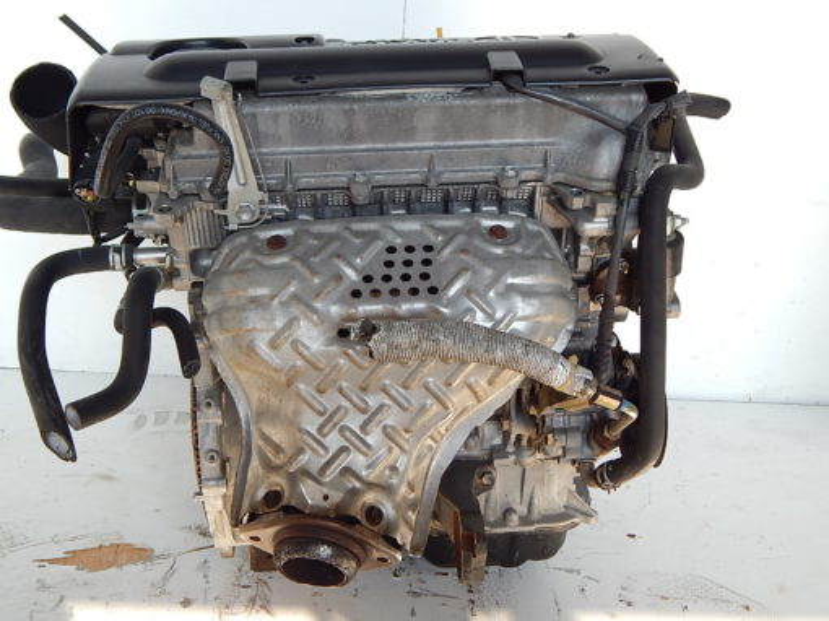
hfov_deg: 38.9
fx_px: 1173
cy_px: 310
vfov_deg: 29.7
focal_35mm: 49
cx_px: 414
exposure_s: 1/100
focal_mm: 8.6
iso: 125
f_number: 3.7
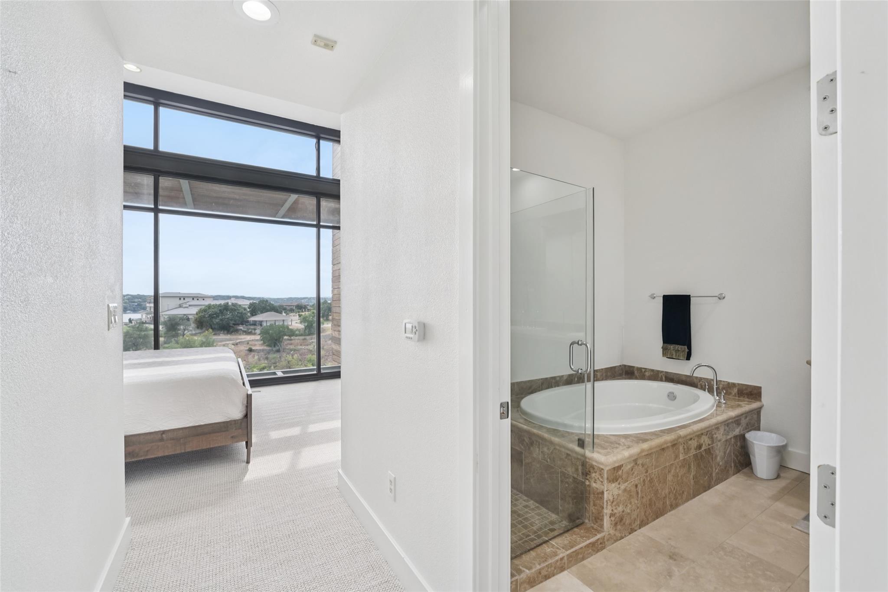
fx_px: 345
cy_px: 296
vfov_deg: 81.2
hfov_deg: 104.3
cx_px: 444
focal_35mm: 14
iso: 400
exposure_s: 1/200
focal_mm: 14
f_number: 8
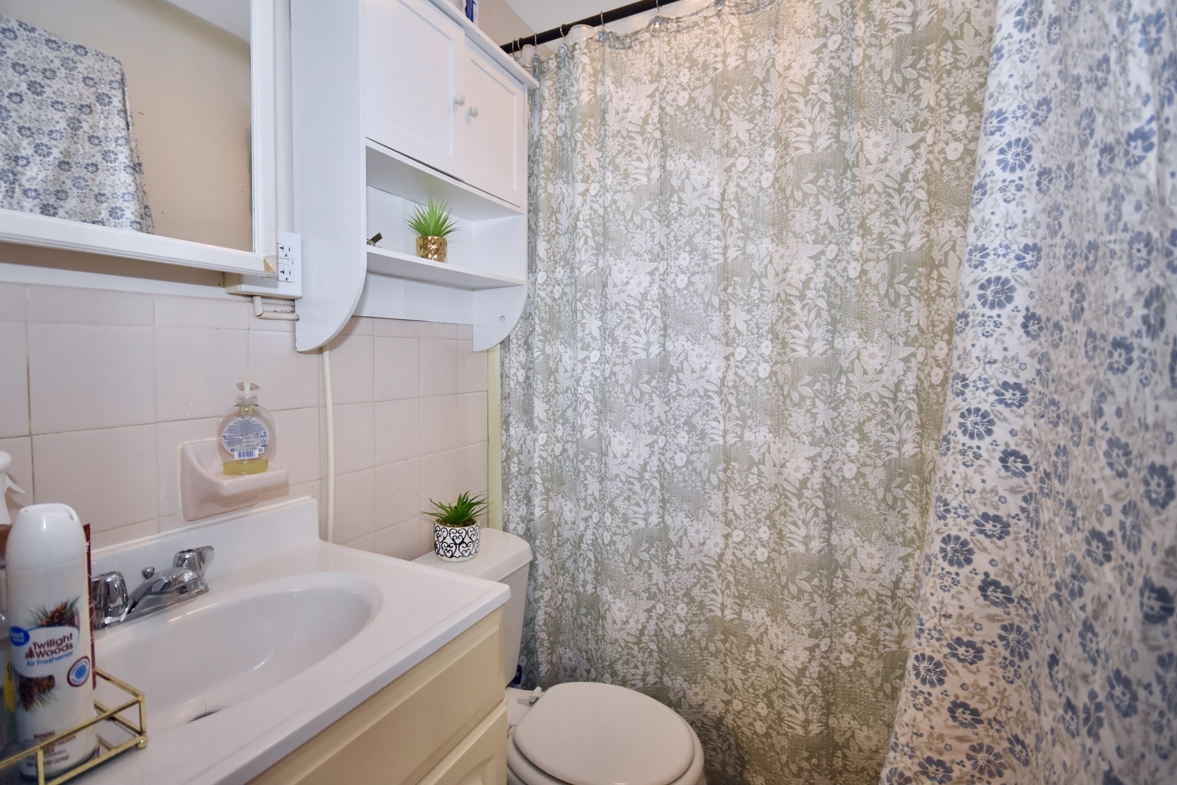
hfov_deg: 100.4
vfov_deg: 77.3
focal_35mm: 15
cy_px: 392
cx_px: 588
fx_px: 490
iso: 800
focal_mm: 10
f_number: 4
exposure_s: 1/60
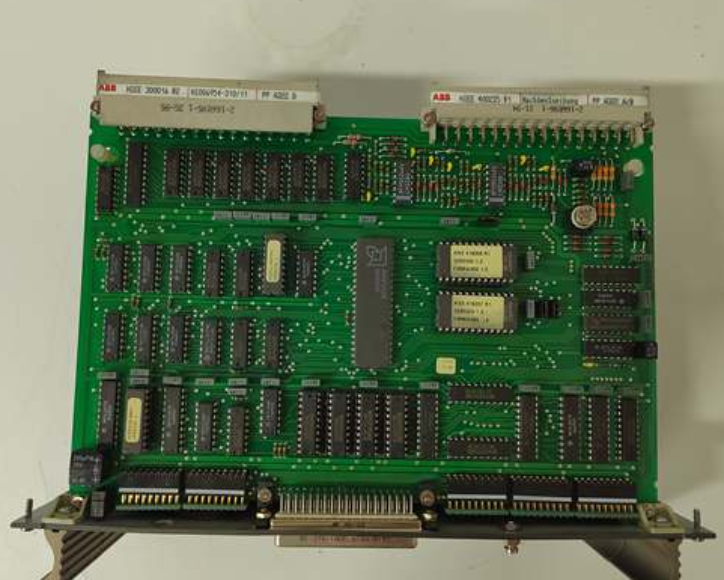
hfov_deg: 62.2
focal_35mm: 28
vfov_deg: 51.5
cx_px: 351
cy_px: 294
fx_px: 600
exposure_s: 1/120
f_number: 1.9
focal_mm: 5.52
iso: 2650
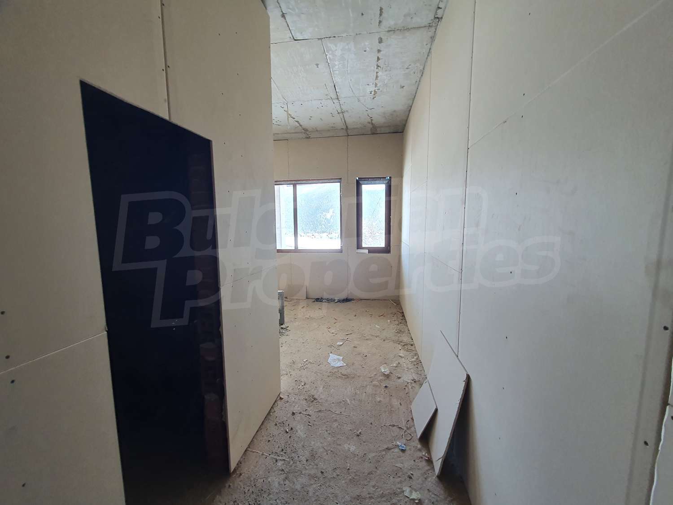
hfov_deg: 106.2
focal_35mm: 13
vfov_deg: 89.9
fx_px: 253
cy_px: 252
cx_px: 336
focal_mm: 1.8
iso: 100
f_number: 2.2
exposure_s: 1/50
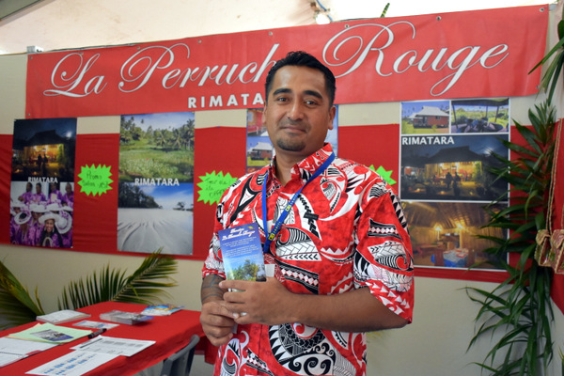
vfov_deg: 38.4
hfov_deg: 55.1
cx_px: 282
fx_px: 540
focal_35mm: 34
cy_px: 188
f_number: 3.8
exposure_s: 1/60
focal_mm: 23
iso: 2500
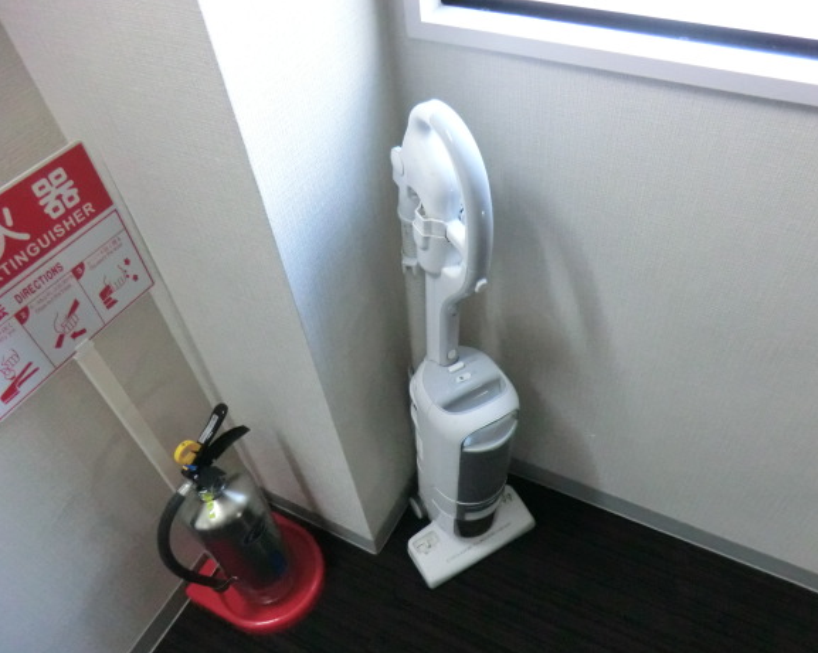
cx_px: 448
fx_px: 629
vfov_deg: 54.9
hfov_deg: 65.9
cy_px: 339
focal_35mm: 26
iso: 800
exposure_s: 1/40
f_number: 3.2
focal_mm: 4.3
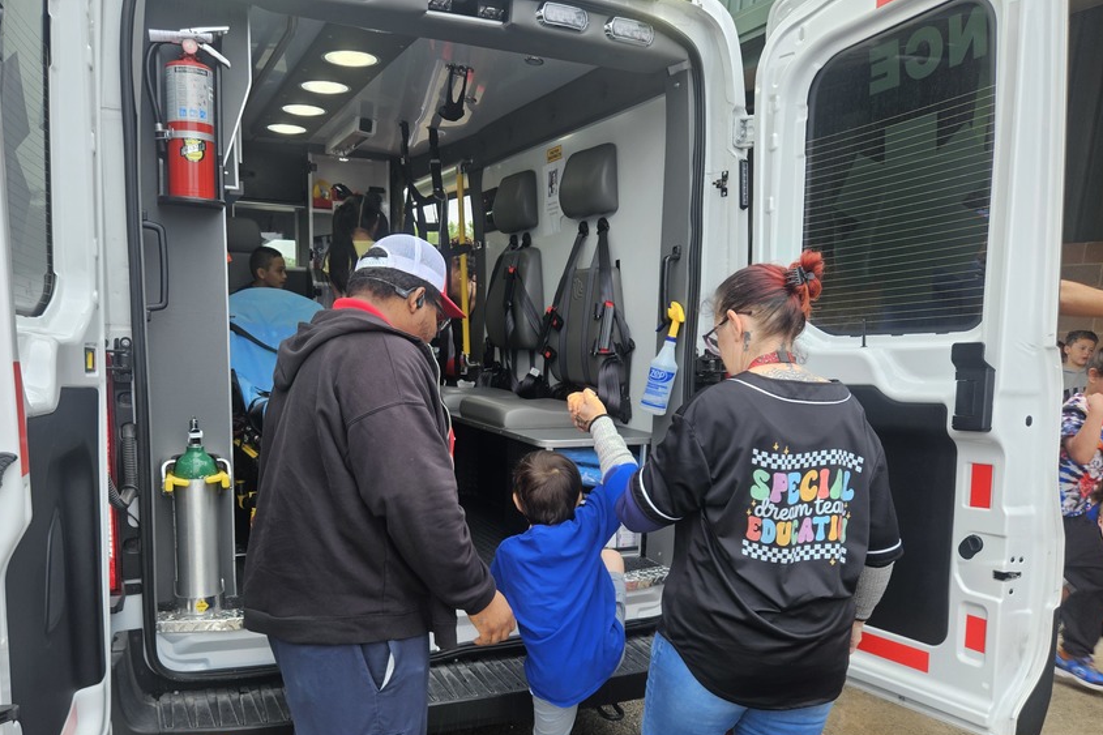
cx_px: 488
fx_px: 888
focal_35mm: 29
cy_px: 457
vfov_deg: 44.6
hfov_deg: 63.5
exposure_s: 1/195
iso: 25
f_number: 1.8
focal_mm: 5.4
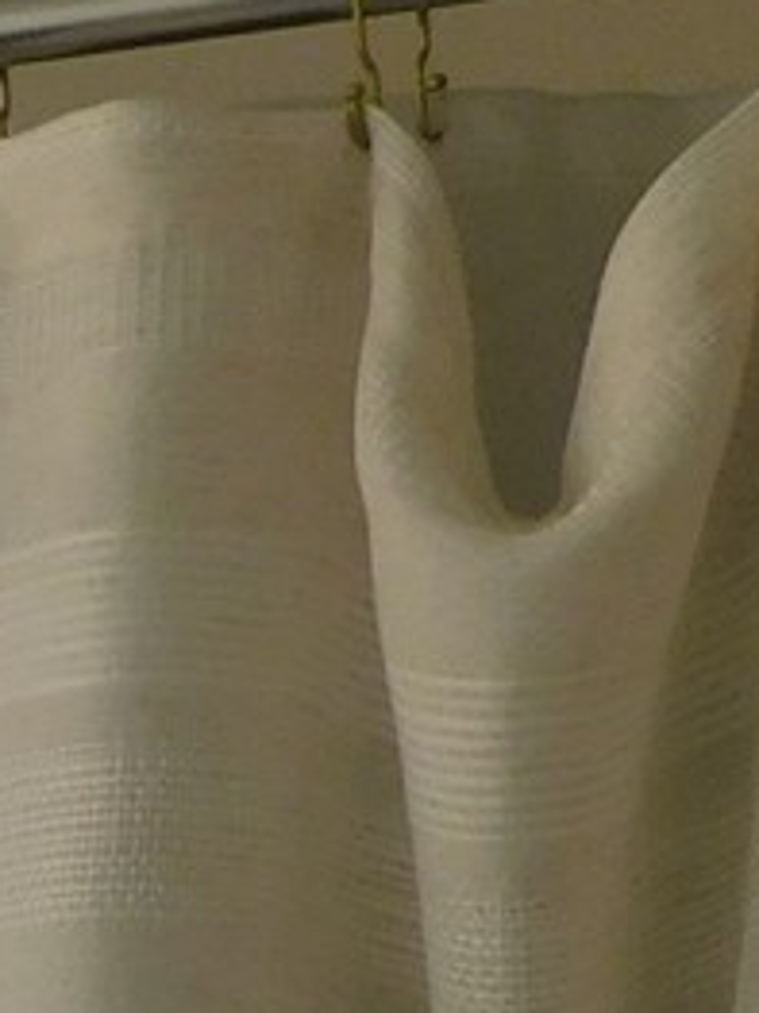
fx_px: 4096
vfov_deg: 12.7
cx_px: -1653
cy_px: 1887
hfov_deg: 8.5
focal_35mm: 140
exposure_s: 1/50
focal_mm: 4
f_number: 3
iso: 125
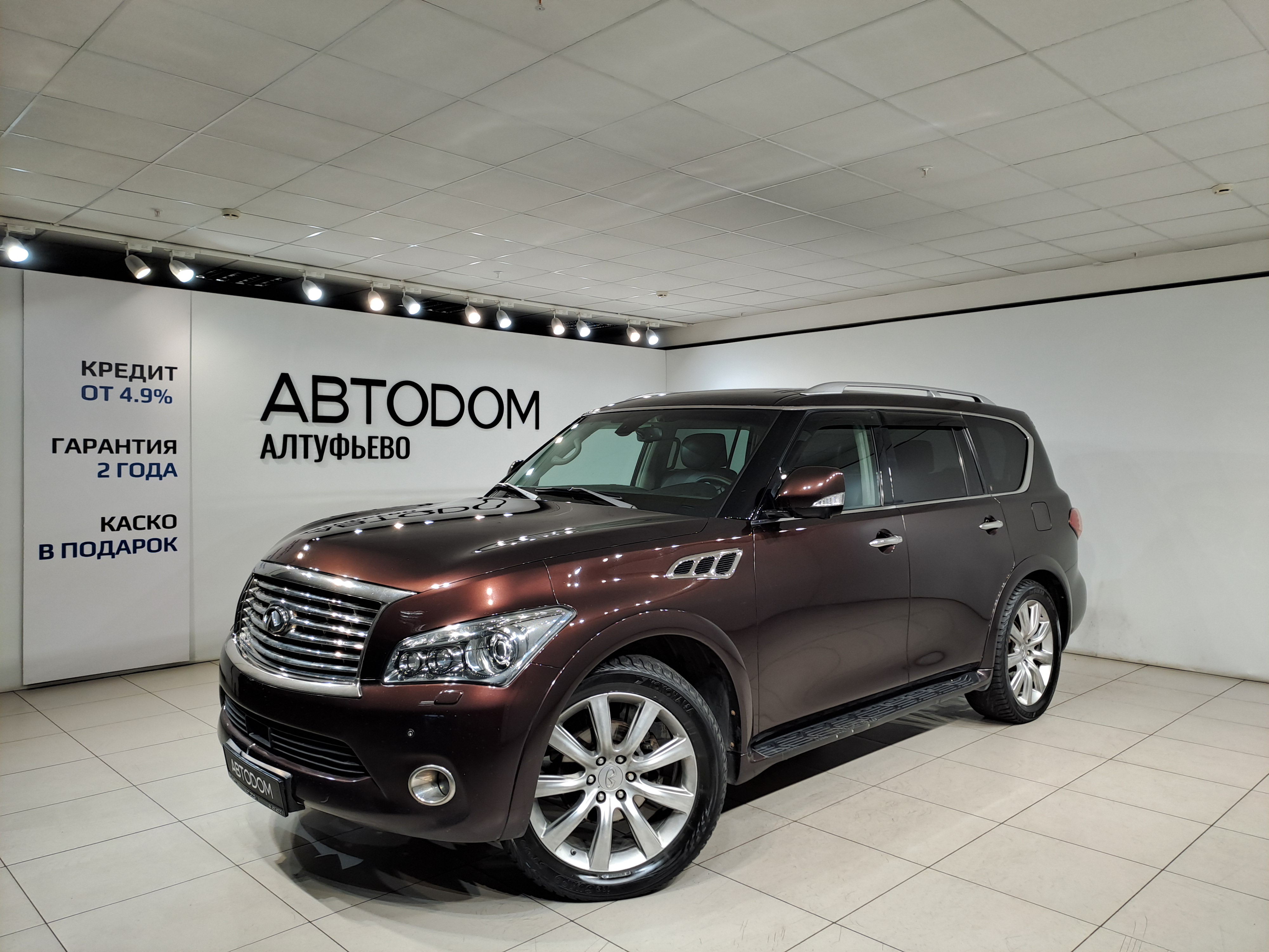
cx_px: 634
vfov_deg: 54.9
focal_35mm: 25
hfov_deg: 69.4
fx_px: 916
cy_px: 476
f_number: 1.8
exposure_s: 1/50
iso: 50
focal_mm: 4.65
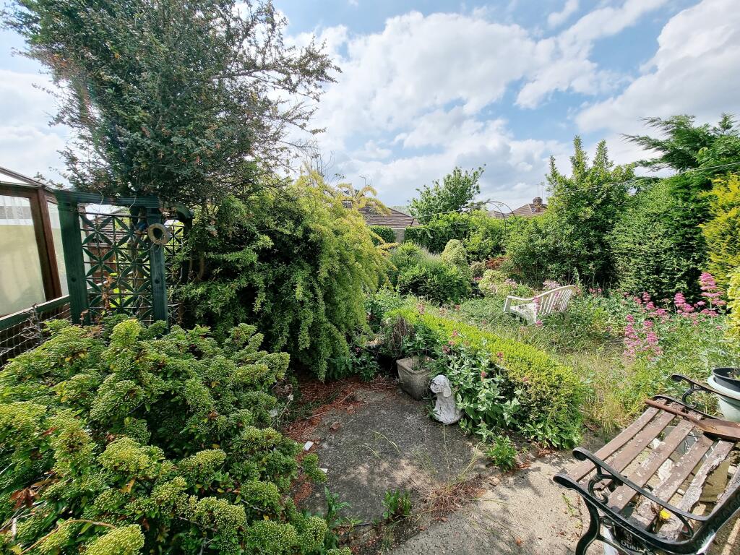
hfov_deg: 106.2
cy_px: 278
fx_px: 278
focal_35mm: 13
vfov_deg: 89.9
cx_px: 370
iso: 50
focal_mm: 2.2
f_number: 2.2
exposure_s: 1/2576
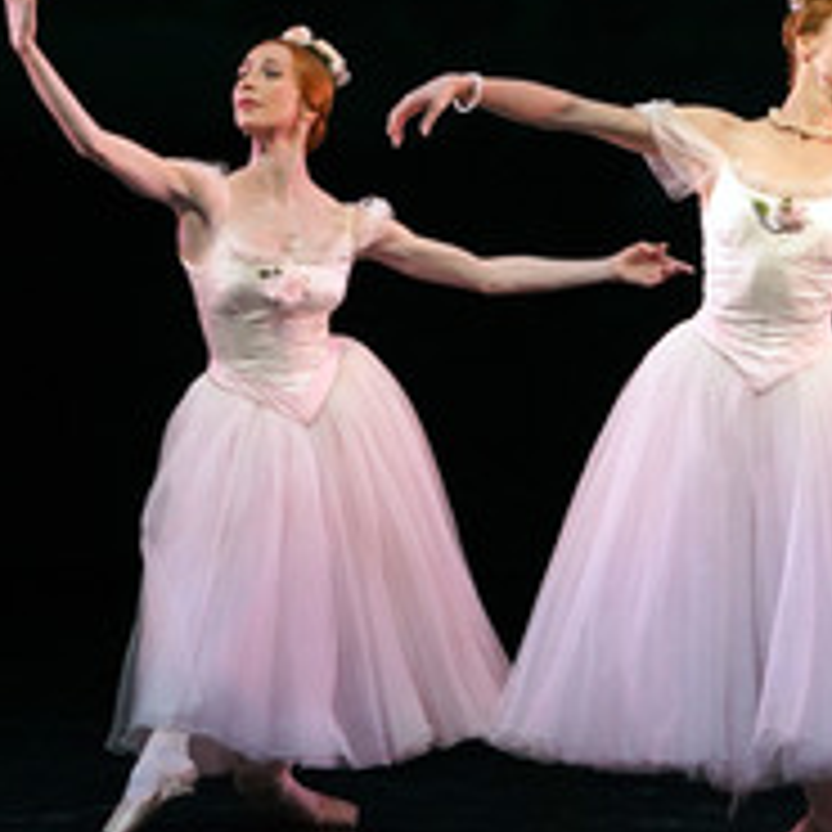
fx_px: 11285
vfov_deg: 4.2
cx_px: 533
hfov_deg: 4.2
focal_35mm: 415
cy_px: 427
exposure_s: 1/320
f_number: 6.3
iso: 6400
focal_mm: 200
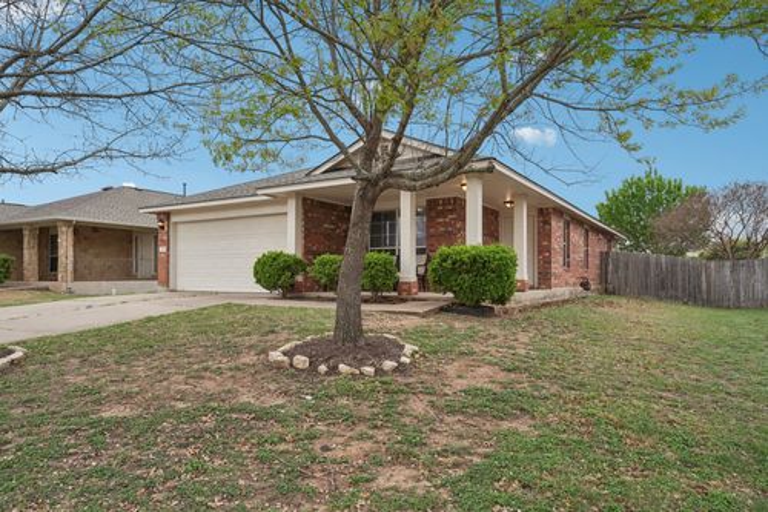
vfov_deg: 53.1
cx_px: 384
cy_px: 256
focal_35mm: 24
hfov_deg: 73.8
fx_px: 512
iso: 400
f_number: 8
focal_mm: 24
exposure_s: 1/250
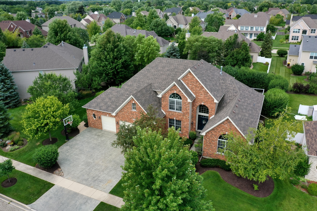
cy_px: 106
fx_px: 247
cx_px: 158
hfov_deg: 65.5
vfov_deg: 46.4
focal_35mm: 28
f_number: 5.6
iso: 100
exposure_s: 1/320
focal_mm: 10.26
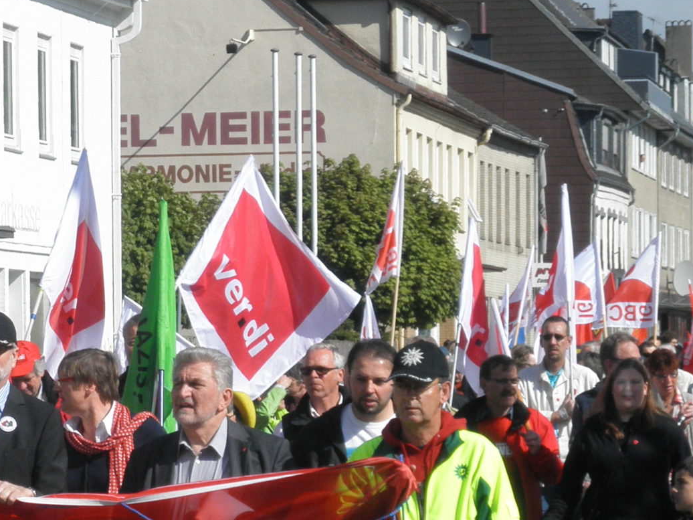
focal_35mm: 267
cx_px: -60
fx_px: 5345
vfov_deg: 5.6
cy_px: 472
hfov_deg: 7.4
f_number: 12.4
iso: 64
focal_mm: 19.1
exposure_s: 1/100
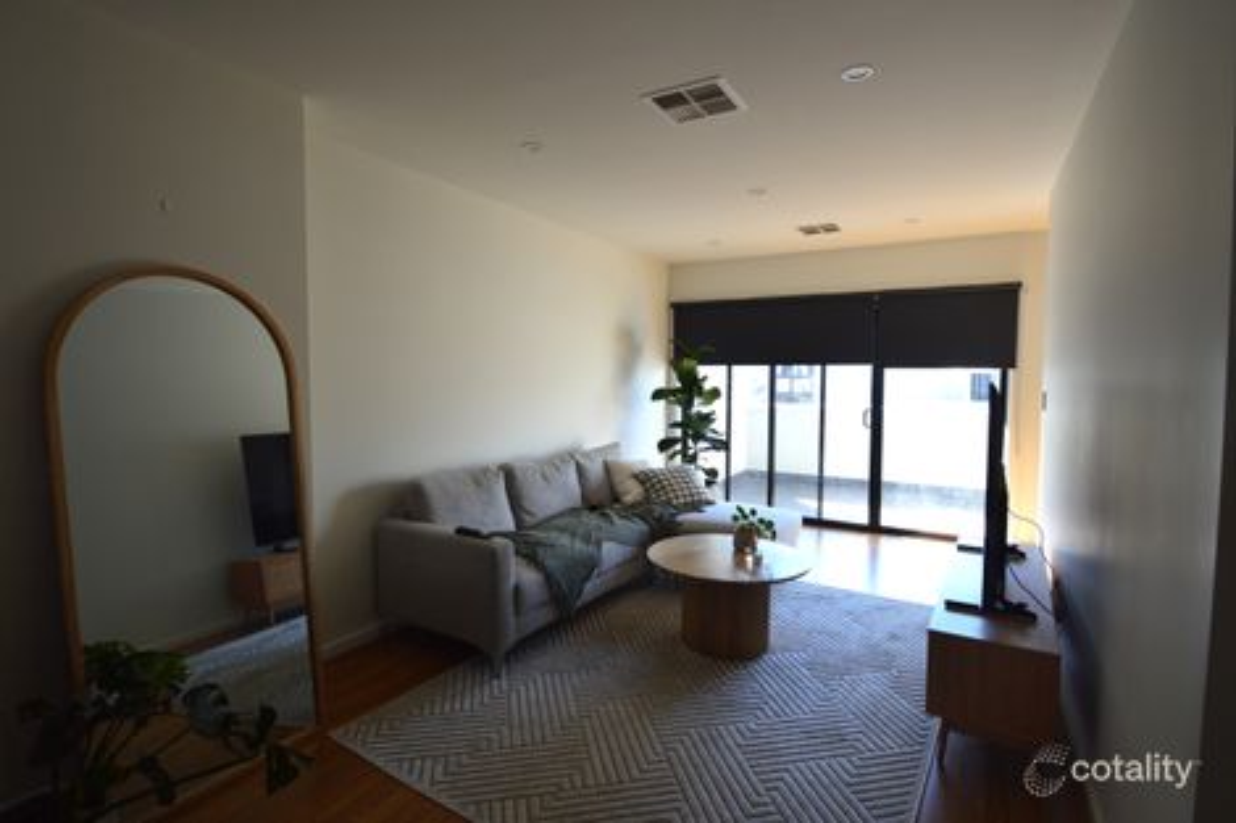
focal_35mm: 17
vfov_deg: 69.6
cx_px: 618
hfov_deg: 92.5
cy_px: 412
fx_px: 592
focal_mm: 11.5
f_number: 8
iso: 400
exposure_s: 1/60
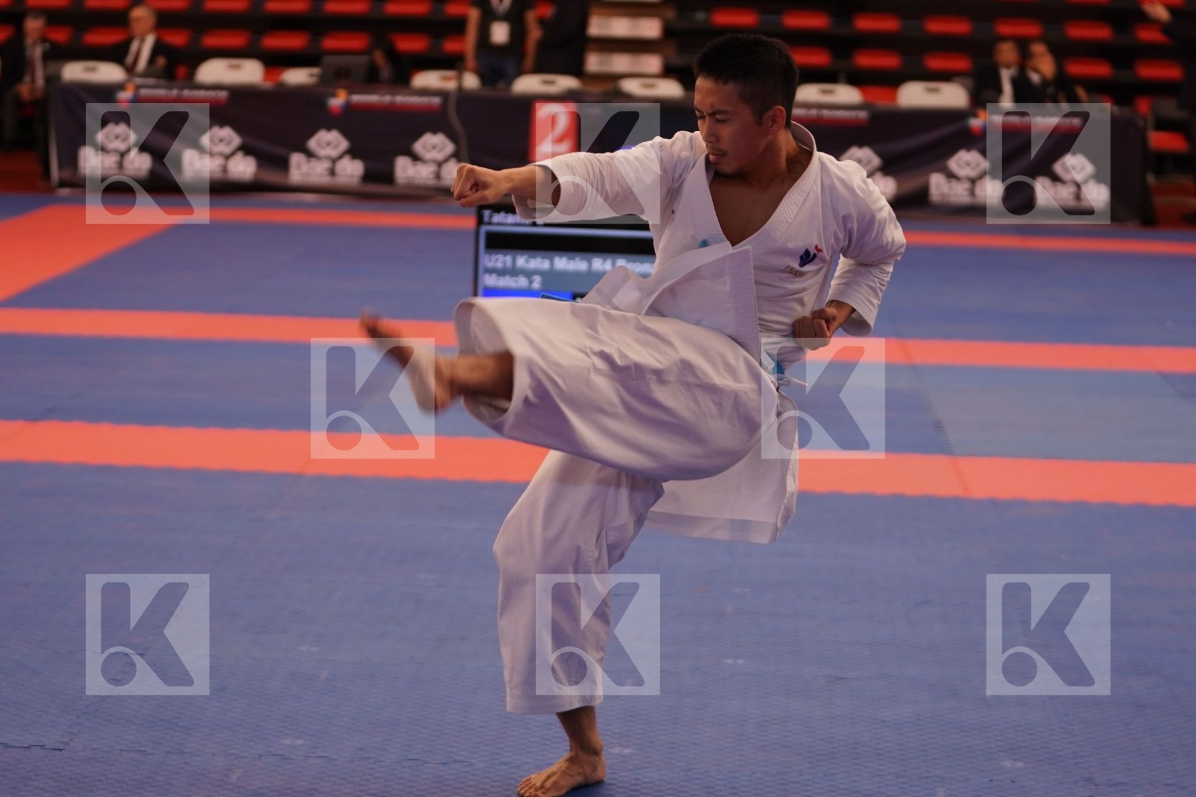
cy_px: 398
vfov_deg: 13.0
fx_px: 3488
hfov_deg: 19.5
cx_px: 598
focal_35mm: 105
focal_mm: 70
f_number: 2.8
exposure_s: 1/500
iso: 500
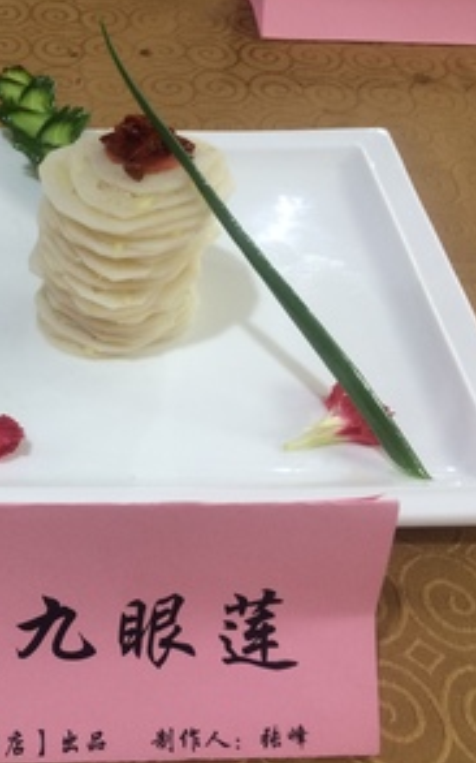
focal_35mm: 42
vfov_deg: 47.2
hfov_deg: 28.7
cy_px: 383
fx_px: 872
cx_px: 8
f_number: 2.2
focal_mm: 4.15
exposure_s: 1/33
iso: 125
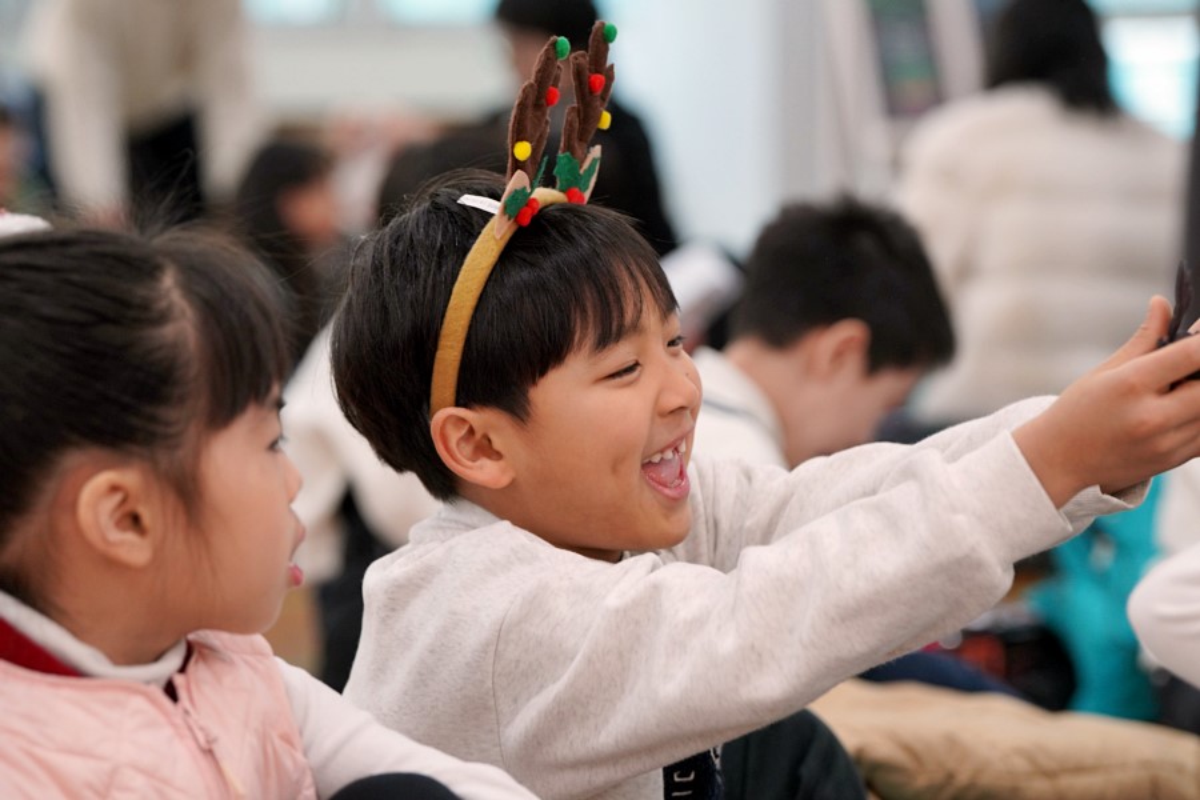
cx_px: 600
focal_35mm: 113
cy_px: 400
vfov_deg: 12.1
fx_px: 3766
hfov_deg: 18.1
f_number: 4
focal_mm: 113
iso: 1600
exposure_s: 1/160
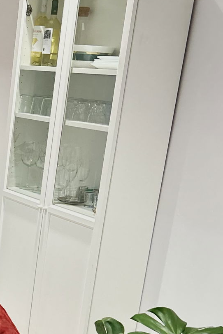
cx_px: -83
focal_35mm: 71
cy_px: 272
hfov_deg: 17.7
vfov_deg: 27.8
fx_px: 659
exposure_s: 1/50
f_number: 1.5
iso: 500
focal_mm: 5.7
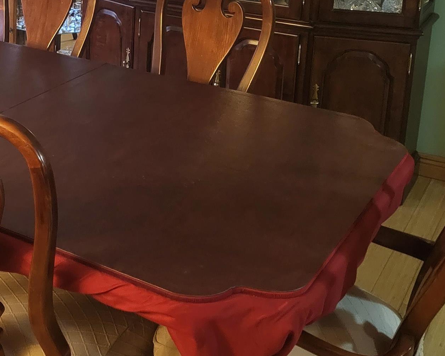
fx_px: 817
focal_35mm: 62
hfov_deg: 28.7
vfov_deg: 23.8
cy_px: 19
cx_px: 6
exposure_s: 1/40
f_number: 1.8
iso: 640
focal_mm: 5.4
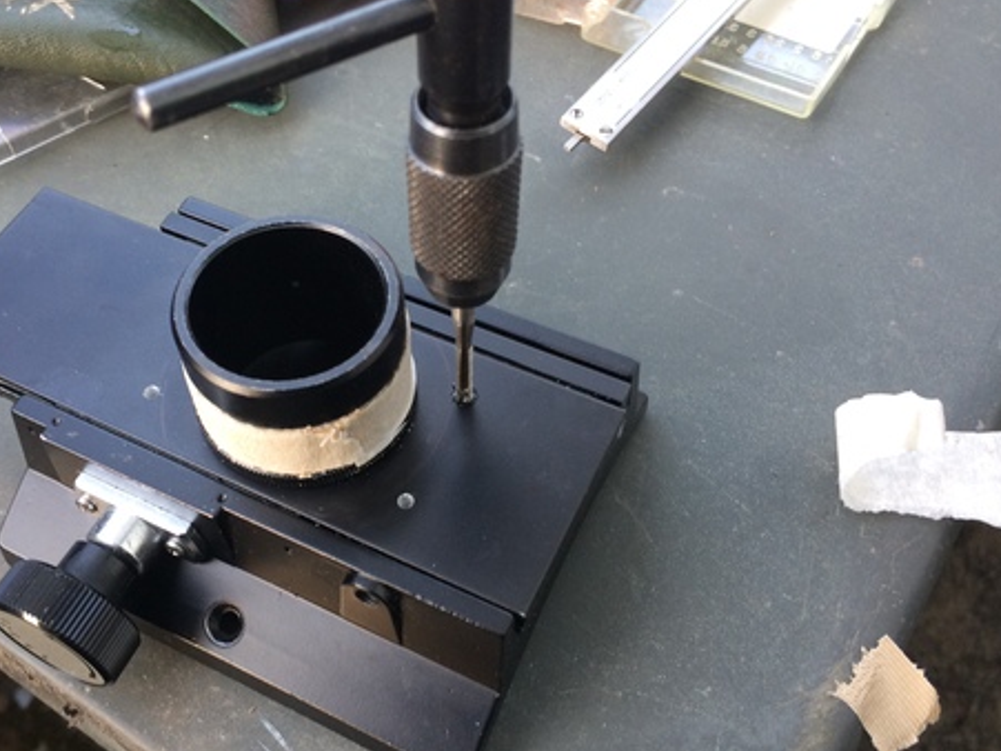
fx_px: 1041
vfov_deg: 39.6
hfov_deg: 51.0
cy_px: 420
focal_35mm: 36
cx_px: 391
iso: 80
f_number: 2.2
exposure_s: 1/30
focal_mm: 4.15
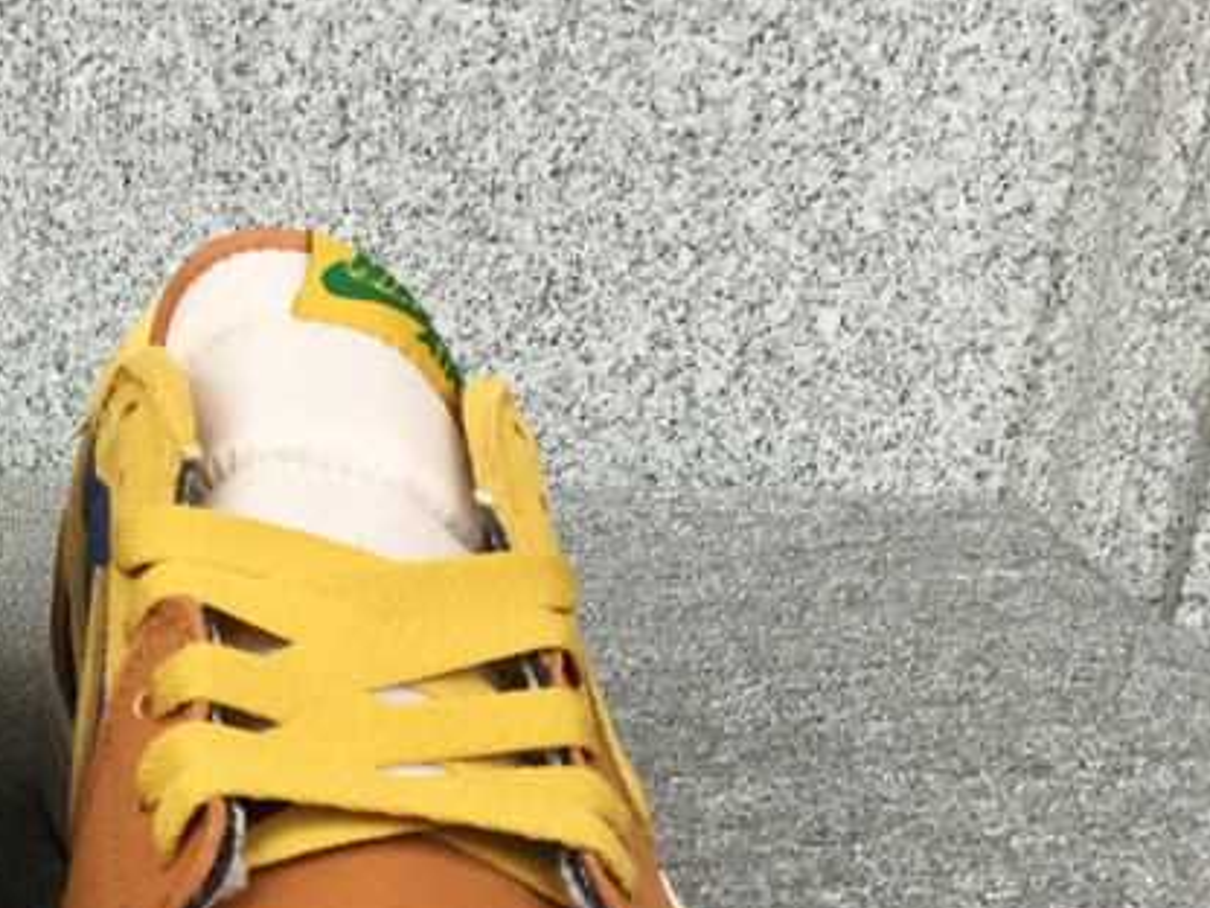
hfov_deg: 27.7
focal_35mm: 67
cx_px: 79
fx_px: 2342
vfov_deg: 21.3
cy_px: 863
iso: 40
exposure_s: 1/33
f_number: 2.4
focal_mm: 3.3
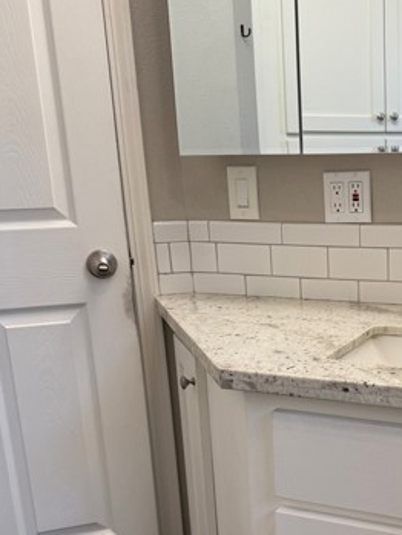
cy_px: 354
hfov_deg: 31.4
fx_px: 681
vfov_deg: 42.4
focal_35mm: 44
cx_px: 359
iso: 125
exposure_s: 1/120
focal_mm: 6.76
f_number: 1.78
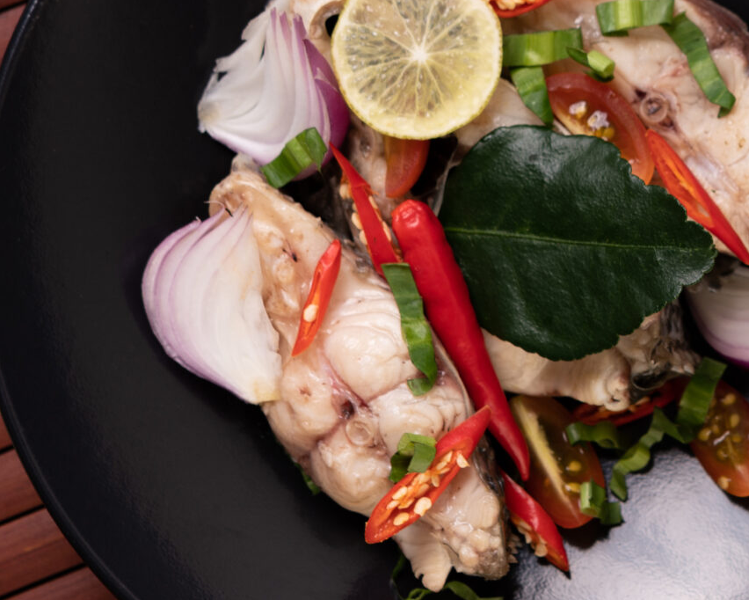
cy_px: 84
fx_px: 3747
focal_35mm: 169
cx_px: 829
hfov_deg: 11.3
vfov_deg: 9.1
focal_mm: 60
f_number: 6.3
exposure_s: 1/100
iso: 100
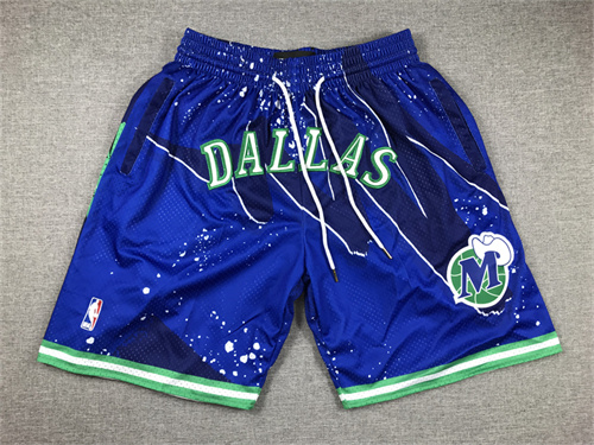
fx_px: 480
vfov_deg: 49.7
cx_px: 297
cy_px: 222
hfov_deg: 63.4
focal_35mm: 28
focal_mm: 3.99
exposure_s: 1/50
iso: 25
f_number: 1.8
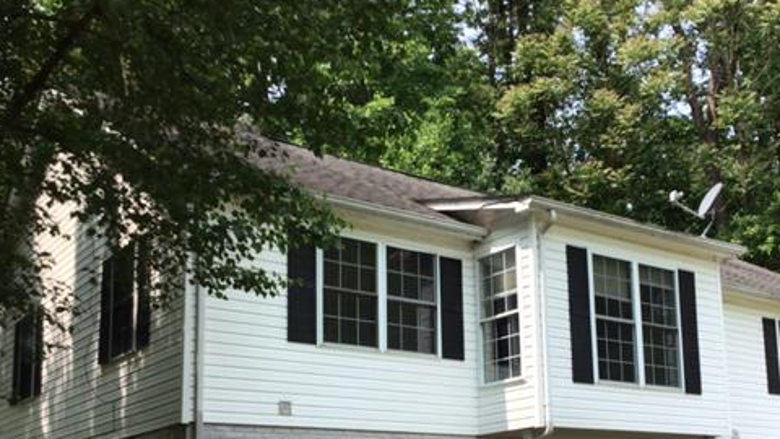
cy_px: 379
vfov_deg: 25.8
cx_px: 470
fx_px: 931
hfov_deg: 45.2
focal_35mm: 45
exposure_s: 1/550
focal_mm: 3.3
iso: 25
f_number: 2.4
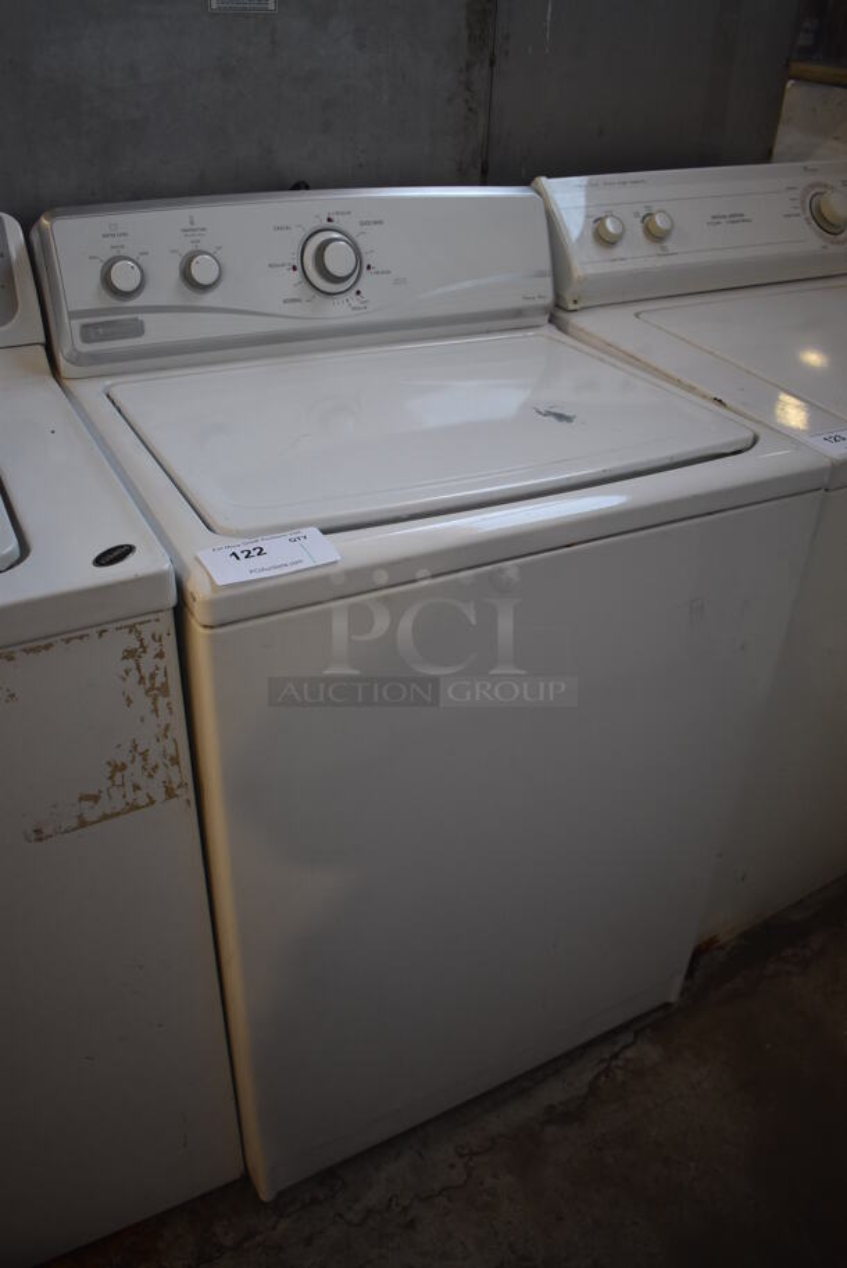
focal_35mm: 27
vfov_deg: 67.3
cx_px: 424
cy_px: 634
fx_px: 951
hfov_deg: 48.0
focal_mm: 18
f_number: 3.5
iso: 800
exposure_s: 1/250
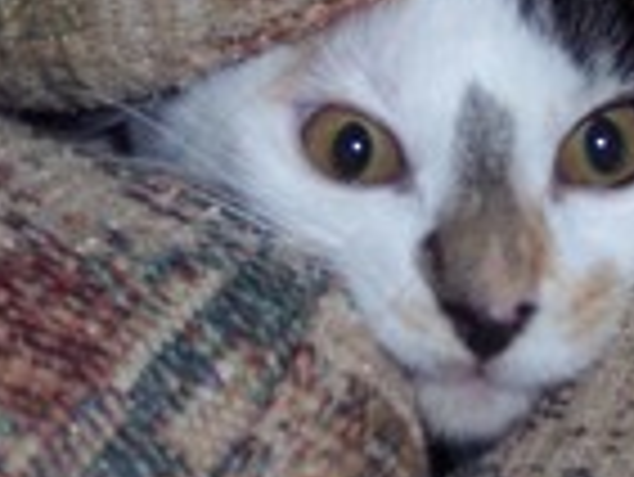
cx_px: 301
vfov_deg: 10.7
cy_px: 20
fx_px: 2530
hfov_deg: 14.3
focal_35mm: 138
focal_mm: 8
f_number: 2.8
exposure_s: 1/60
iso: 140
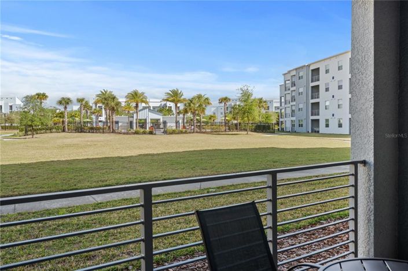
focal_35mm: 31
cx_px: 204
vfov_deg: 42.3
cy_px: 136
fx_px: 351
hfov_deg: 60.3
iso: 200
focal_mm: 31
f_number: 8
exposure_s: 1/100
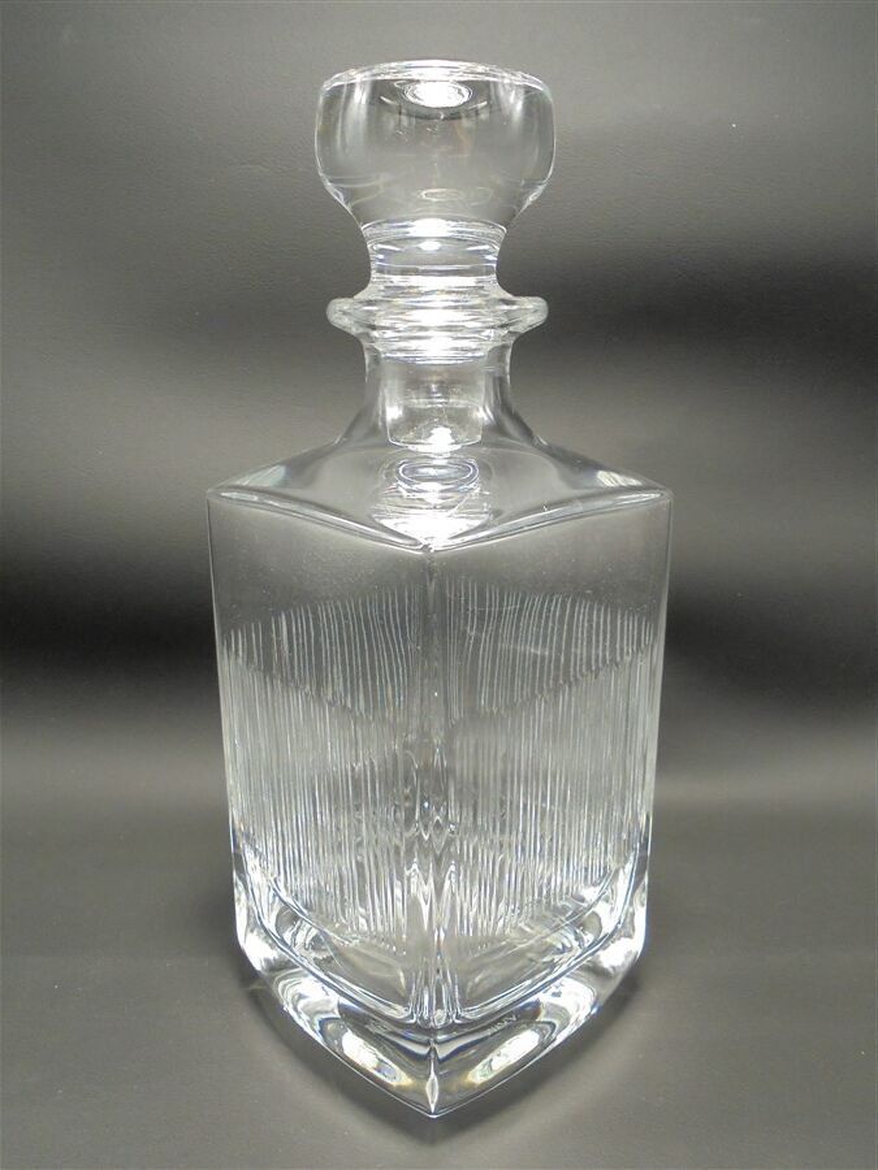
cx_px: 439
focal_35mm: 29
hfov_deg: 48.2
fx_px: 981
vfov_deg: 61.7
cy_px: 585
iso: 250
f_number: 3.7
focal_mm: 5.3
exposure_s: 1/30
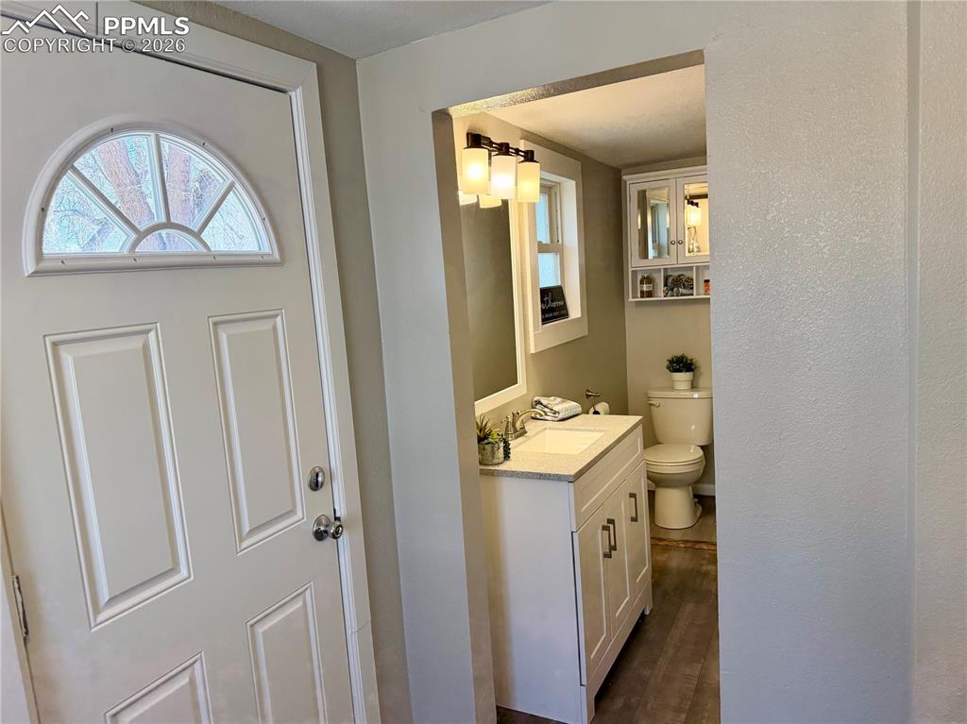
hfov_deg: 71.6
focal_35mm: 24
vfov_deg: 56.8
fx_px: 670
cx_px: 484
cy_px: 362
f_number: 1.78
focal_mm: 6.76
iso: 200
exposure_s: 1/196
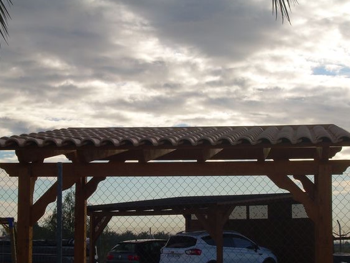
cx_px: 172
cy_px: 136
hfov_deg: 21.3
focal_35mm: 92
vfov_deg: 16.1
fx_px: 930
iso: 50
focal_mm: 14.6
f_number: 6.8
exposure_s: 1/386
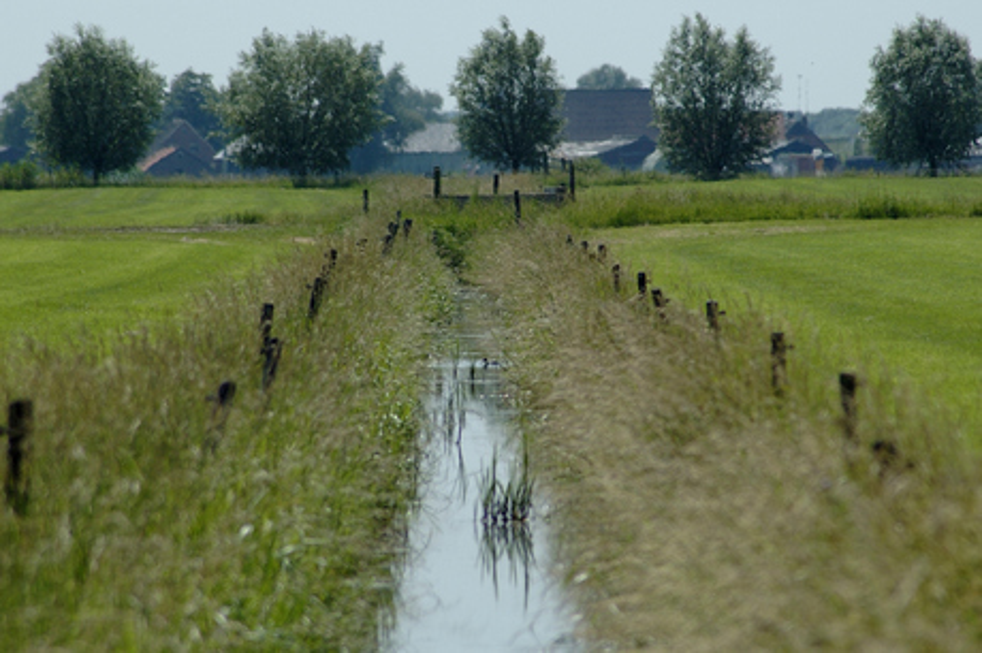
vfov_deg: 3.1
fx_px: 12266
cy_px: 326
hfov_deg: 4.6
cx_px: 491
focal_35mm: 450
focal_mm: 300
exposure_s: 1/1000
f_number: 7.1
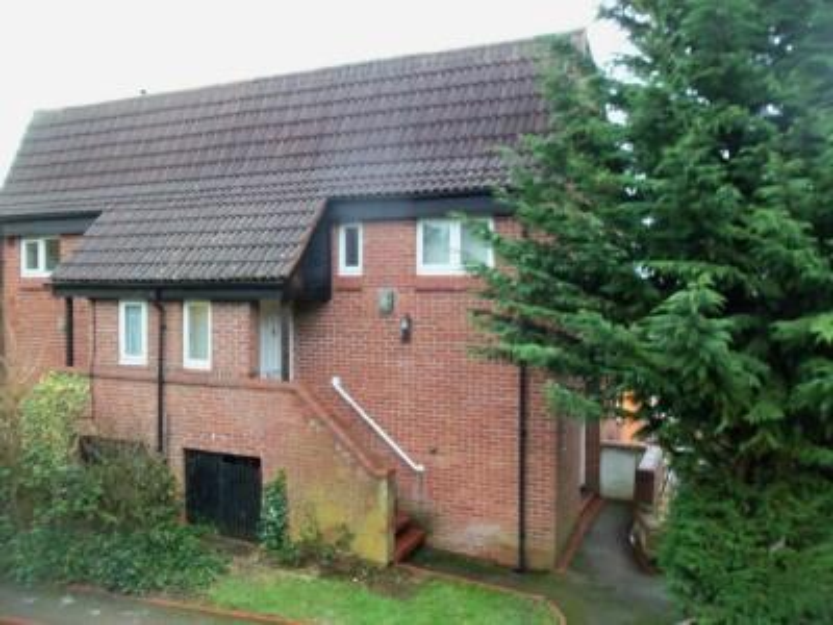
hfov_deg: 61.7
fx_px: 698
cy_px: 312
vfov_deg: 48.2
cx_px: 416
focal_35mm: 29
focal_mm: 5.2
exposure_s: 1/30
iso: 320
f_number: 3.4
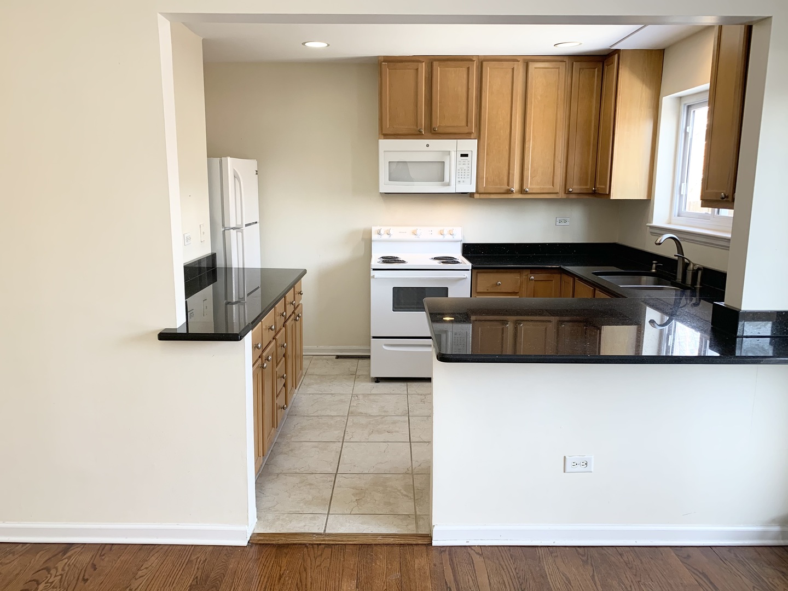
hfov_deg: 67.3
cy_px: 296
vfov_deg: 53.1
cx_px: 394
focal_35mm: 26
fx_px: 592
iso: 80
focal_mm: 4.25
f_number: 1.8
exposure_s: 1/120
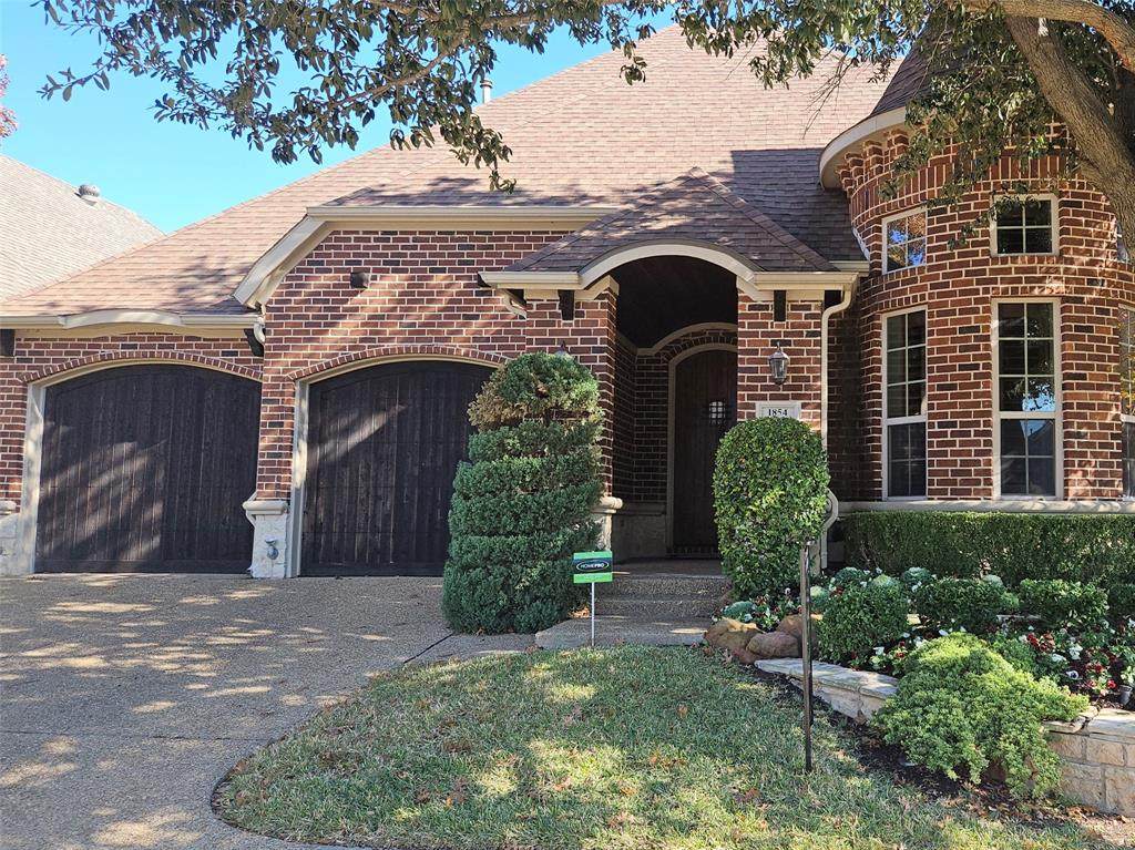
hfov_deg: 74.0
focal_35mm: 23
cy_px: 425
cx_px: 568
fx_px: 754
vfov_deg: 58.8
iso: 25
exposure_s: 1/312
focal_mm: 5.4
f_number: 1.8
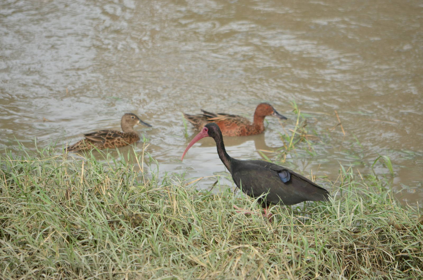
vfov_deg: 3.0
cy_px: 140
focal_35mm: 450
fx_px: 5277
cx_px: 212
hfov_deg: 4.6
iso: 500
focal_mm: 300
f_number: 5.6
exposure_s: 1/800
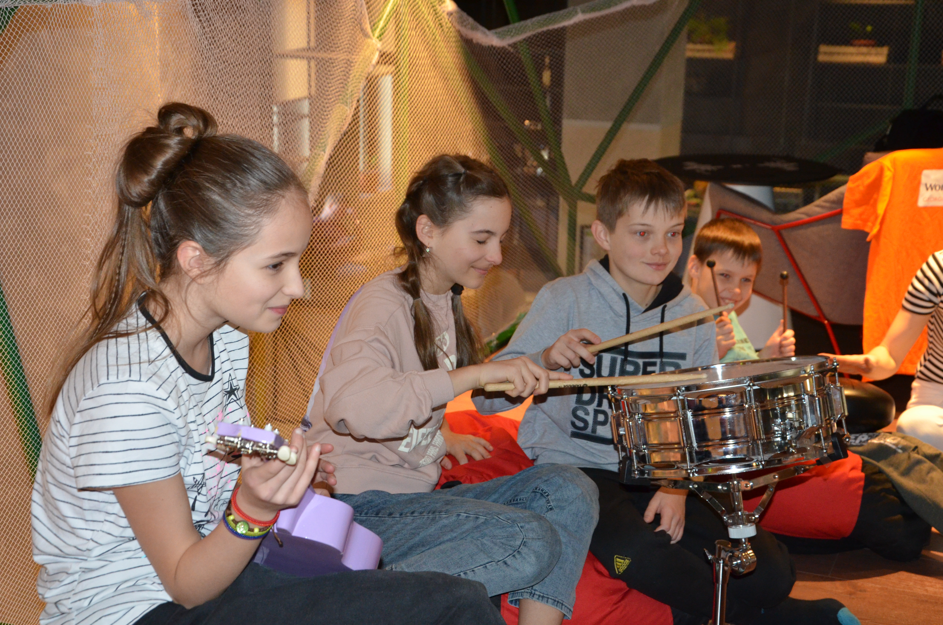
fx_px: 1647
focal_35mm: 63
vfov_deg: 21.5
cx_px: 472
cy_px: 312
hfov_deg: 32.0
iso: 2000
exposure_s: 1/60
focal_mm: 42
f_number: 6.3
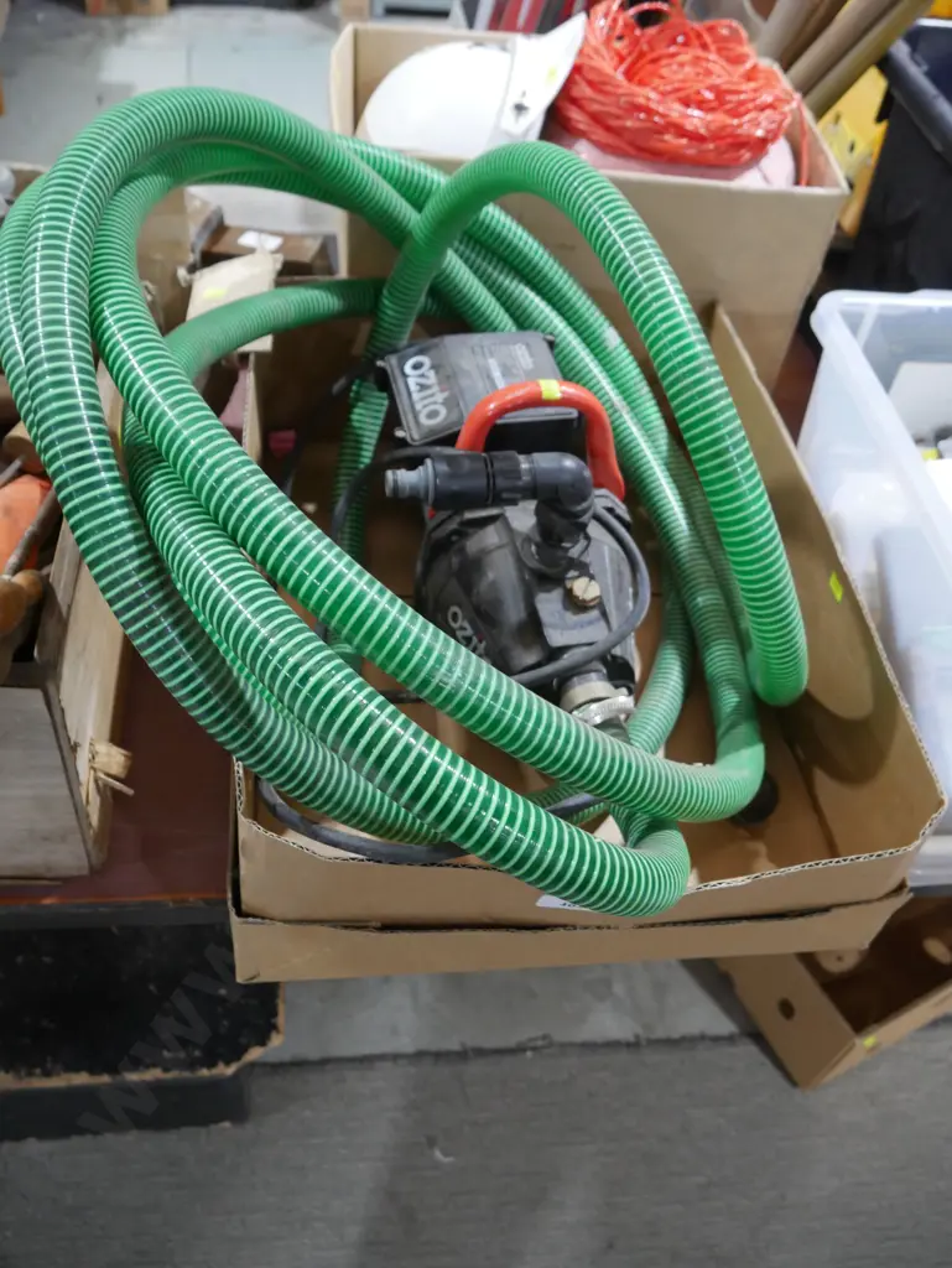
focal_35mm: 28
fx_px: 1026
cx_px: 476
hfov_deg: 49.8
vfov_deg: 63.4
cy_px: 634
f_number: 4.5
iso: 1600
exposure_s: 1/60
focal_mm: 14
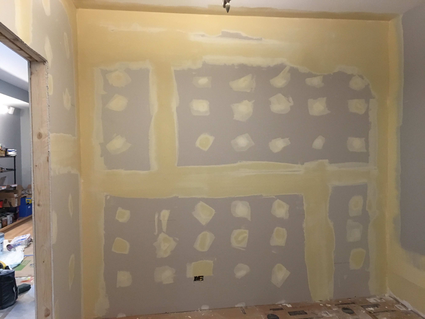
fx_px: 356
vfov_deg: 48.2
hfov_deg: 61.7
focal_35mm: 29
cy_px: 160
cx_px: 212
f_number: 2.2
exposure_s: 1/30
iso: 200
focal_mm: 4.15
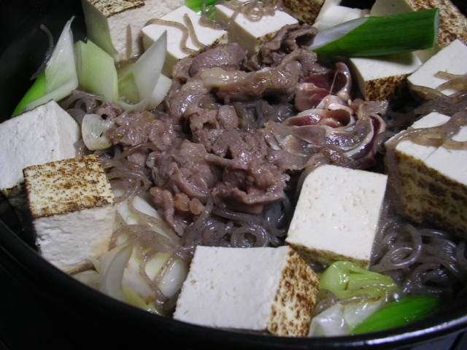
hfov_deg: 49.0
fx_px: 513
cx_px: 234
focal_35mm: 38
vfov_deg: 37.7
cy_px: 175
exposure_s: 1/13.4
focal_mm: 5.8
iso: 100
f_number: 2.8
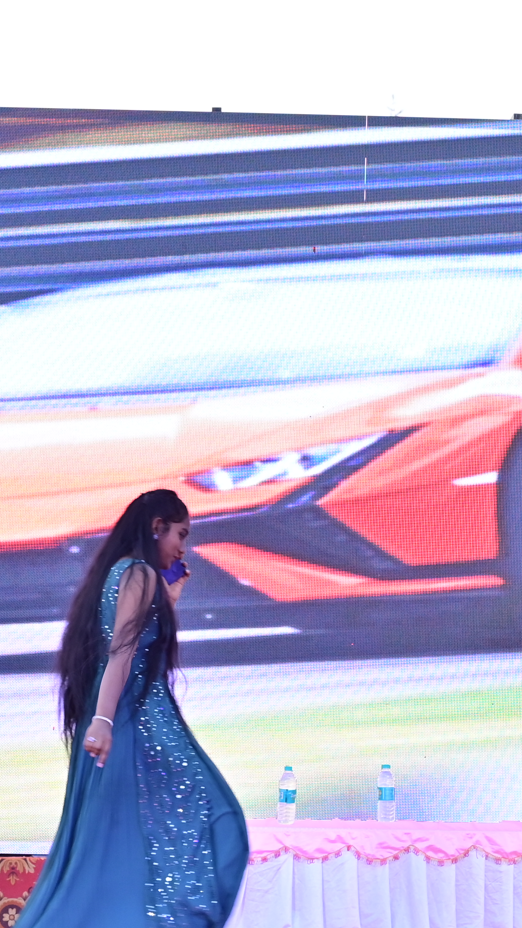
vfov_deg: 18.6
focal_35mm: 115
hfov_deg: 10.5
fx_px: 2829
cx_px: 447
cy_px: 352
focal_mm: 40
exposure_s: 1/125
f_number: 4
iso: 500
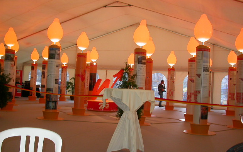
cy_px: 74
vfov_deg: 31.2
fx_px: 271
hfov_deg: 48.2
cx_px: 120
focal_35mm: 41
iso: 100
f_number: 2.6
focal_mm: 7.85
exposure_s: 1/48.6
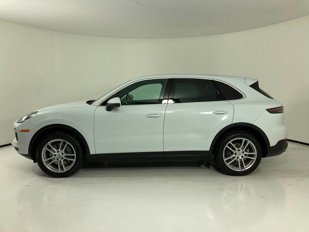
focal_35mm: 28
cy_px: 116
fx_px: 250
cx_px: 154
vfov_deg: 49.7
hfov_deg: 63.4
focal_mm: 3.99
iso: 20
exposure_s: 1/378
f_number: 1.8
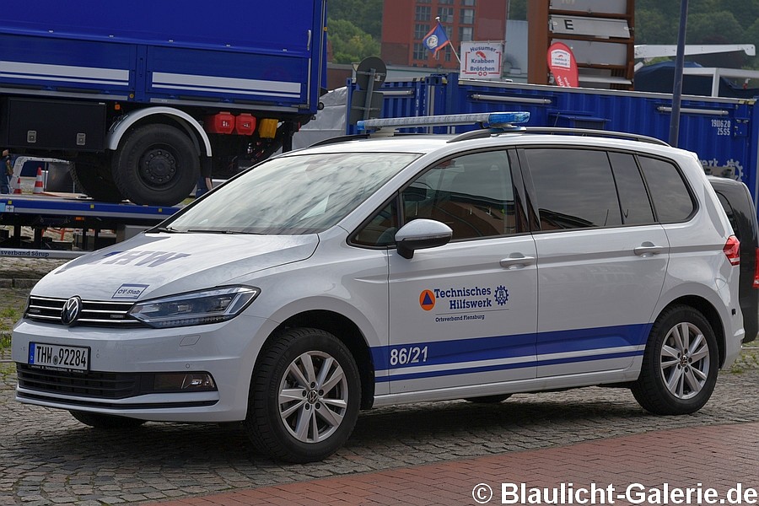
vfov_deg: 17.1
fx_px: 1687
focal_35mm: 80
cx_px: 380
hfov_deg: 25.4
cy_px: 253
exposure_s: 1/320
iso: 200
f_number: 9
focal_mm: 80
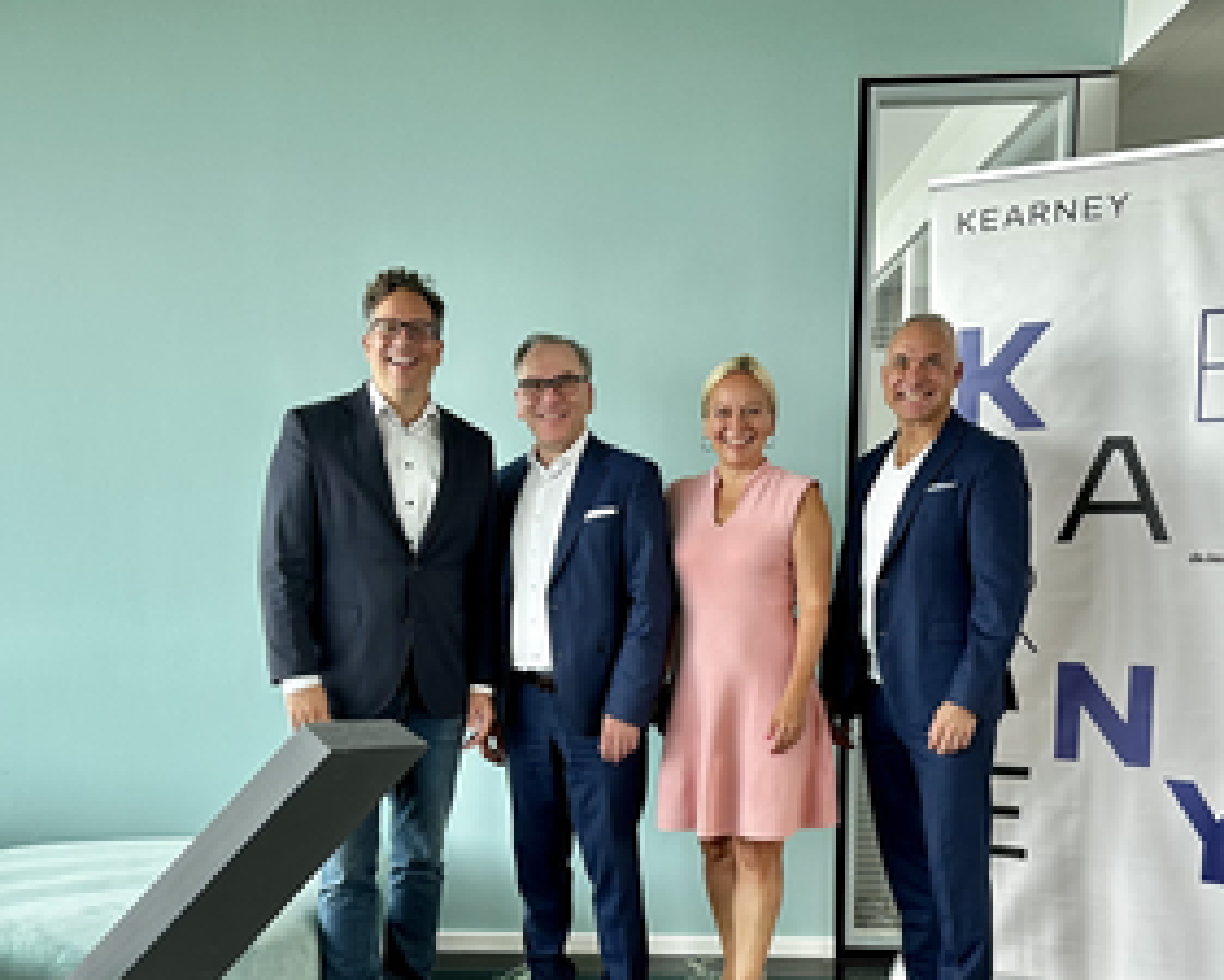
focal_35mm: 40
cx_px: 562
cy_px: 758
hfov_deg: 45.7
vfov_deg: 36.3
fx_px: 1450
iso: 100
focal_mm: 6.86
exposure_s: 1/100
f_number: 1.78
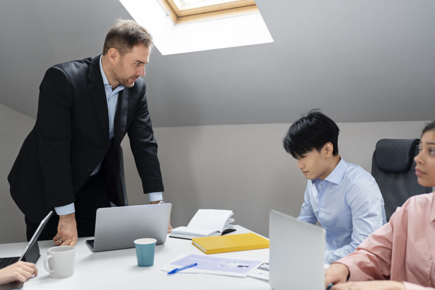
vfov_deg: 37.9
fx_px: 423
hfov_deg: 54.4
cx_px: 218
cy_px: 145
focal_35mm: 35
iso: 500
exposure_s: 1/320
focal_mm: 35
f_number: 2
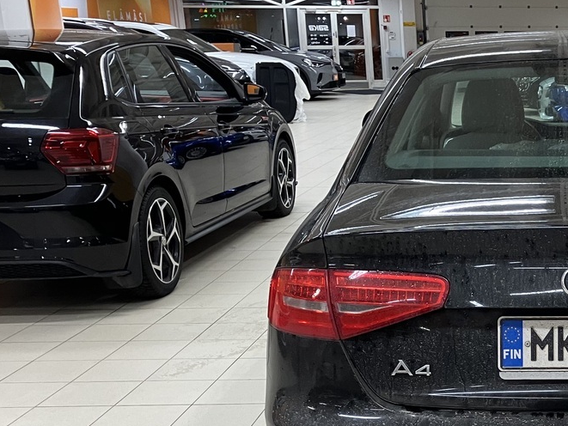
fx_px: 1001
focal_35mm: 61
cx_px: 602
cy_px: 343
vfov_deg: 23.7
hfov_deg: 29.1
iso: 80
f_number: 1.8
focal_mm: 3.99
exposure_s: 1/50
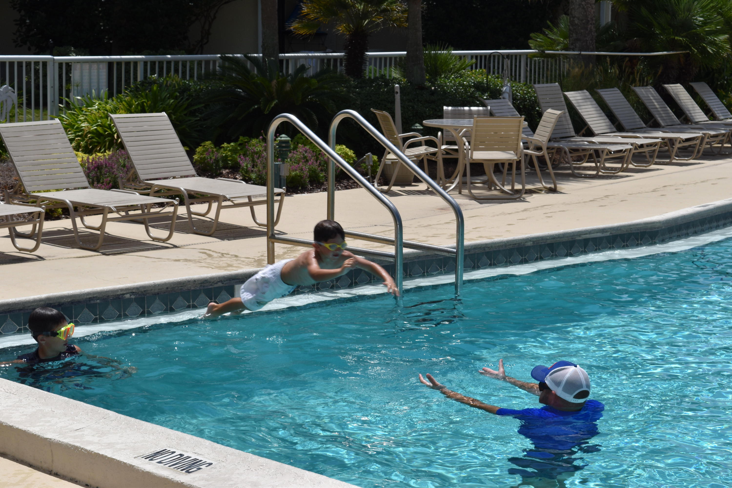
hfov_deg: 24.6
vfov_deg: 16.6
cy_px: 244
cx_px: 366
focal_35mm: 82
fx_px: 1677
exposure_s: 1/200
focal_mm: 55
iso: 100
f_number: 14
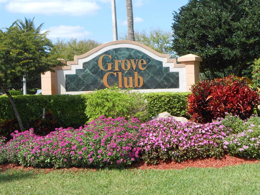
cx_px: 130
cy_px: 98
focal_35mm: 56
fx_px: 421
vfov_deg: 26.1
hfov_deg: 34.3
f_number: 5.2
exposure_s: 1/320
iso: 80
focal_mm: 10
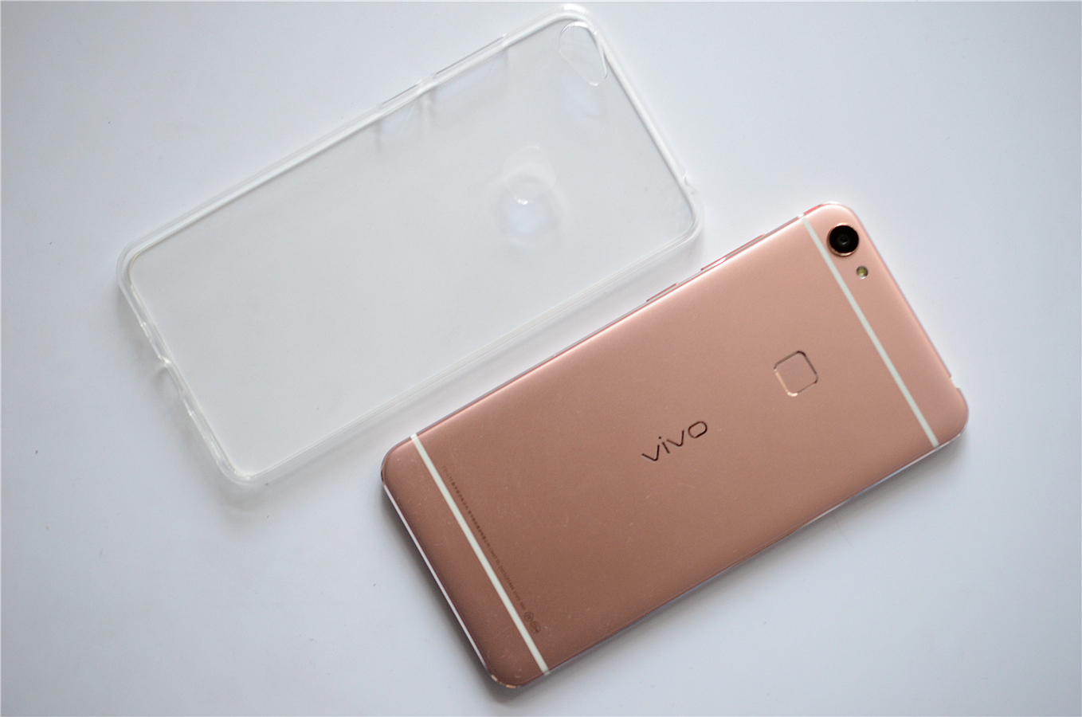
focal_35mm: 60
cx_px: 541
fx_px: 1800
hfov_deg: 33.5
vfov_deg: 22.5
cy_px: 358
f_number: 2.8
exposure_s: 1/25
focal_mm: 40
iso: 800
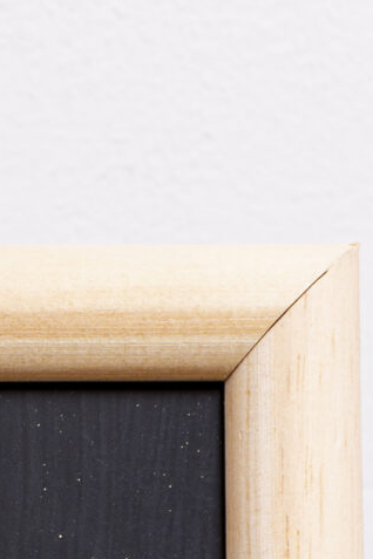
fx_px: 4377
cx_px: -570
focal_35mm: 282
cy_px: 943
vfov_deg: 7.1
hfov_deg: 4.7
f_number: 7.1
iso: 160
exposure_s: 1/125
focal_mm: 35
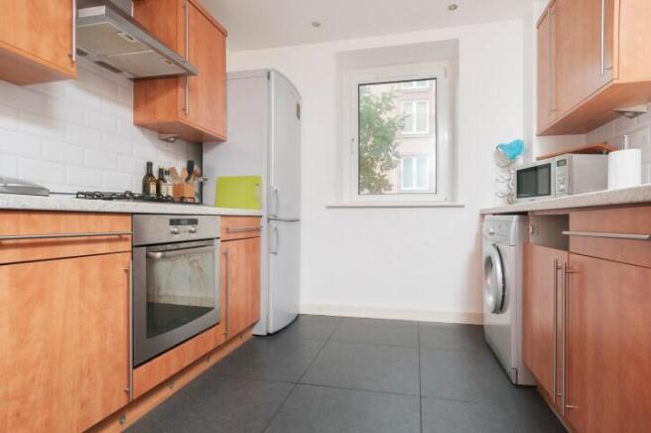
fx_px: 325
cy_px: 216
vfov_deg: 67.3
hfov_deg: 90.1
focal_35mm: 18
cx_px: 326
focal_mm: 12
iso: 200
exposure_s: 1/20
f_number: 11
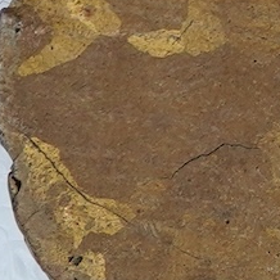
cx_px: 1165
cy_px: -325
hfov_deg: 4.6
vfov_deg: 5.0
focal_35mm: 346
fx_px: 3166
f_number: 20
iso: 640
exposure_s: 1/100
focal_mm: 30
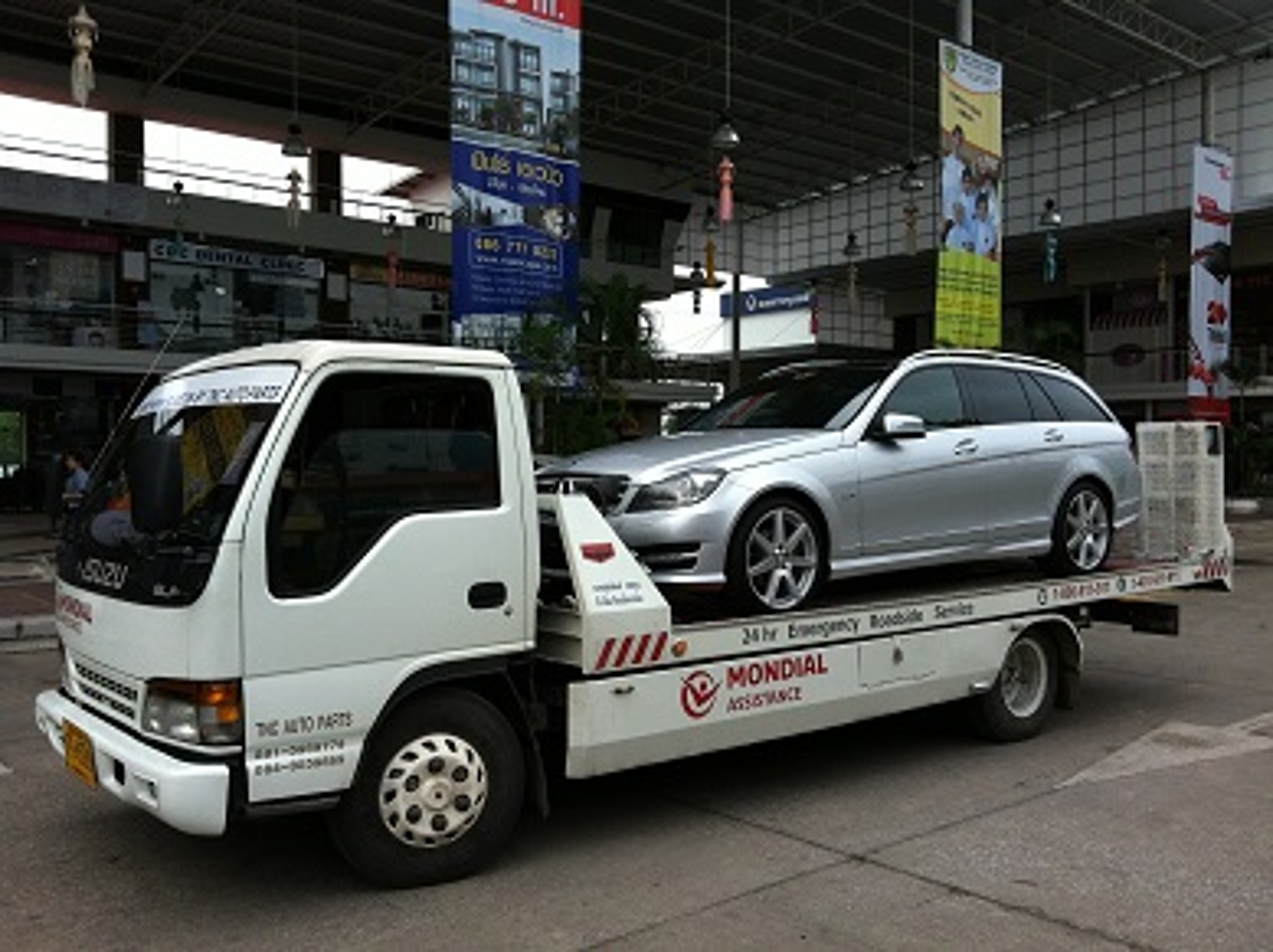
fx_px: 1286
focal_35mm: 35
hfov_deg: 52.7
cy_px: 476
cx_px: 636
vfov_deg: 40.6
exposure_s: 1/319
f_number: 2.8
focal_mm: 3.85
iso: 80
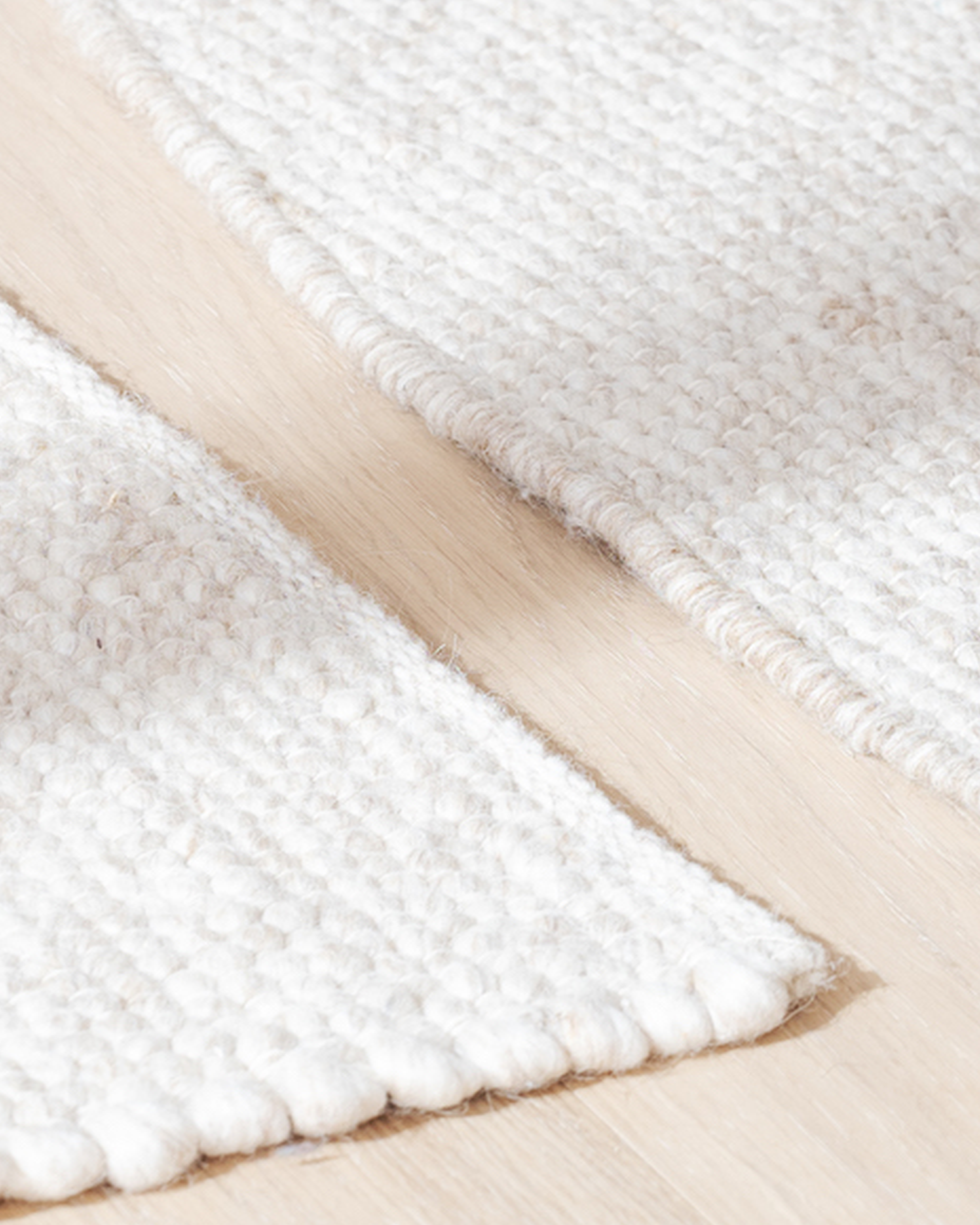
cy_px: 53
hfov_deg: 4.7
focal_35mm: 330
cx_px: 142
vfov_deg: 5.8
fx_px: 11964
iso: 160
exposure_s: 1/160
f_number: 4
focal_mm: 68
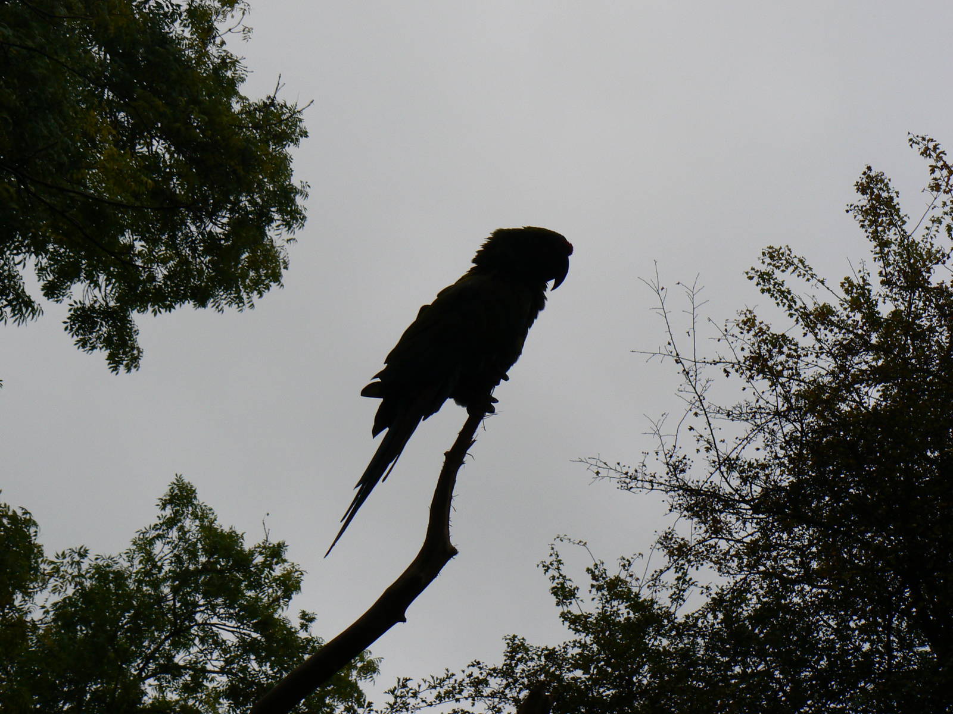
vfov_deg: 18.7
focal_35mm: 79
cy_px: 357
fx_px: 2175
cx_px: 476
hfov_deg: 24.7
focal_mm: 13.1
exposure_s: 1/250
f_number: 5.6
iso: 80
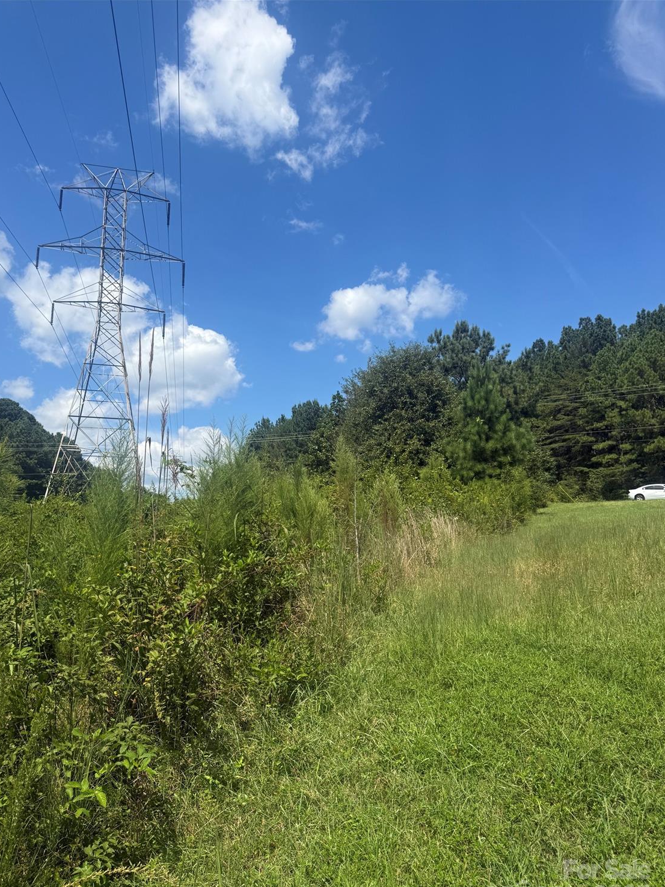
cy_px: 461
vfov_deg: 69.4
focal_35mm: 25
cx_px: 329
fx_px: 640
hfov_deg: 54.9
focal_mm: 6.76
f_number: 1.78
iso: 80
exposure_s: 1/3759
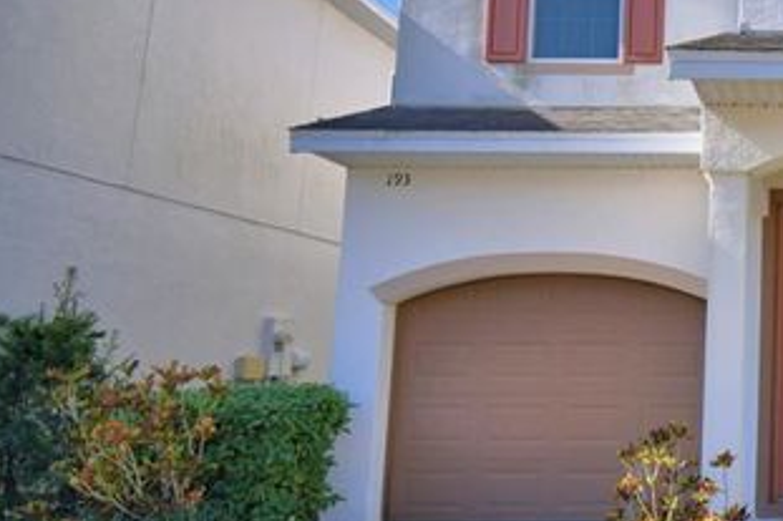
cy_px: 286
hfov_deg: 43.4
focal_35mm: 34
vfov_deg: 38.8
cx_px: 860
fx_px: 739
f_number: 4.5
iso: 100
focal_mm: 10
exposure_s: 1/640
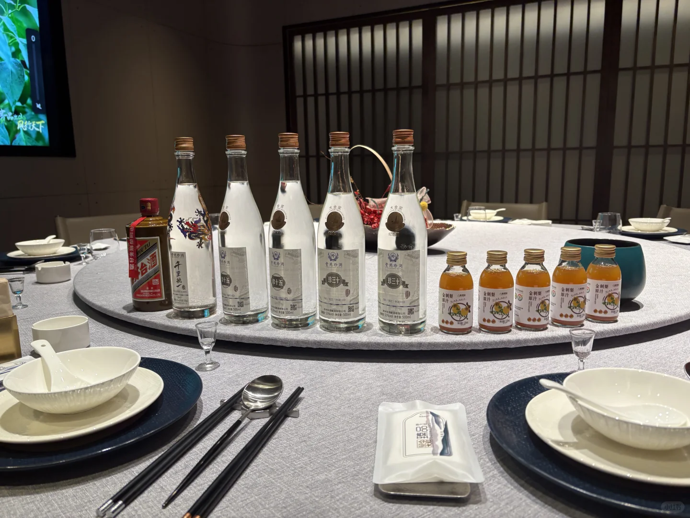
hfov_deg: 67.3
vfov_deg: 53.1
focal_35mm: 26
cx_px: 345
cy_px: 259
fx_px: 518
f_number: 1.6
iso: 80
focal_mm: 5.96
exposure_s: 1/50
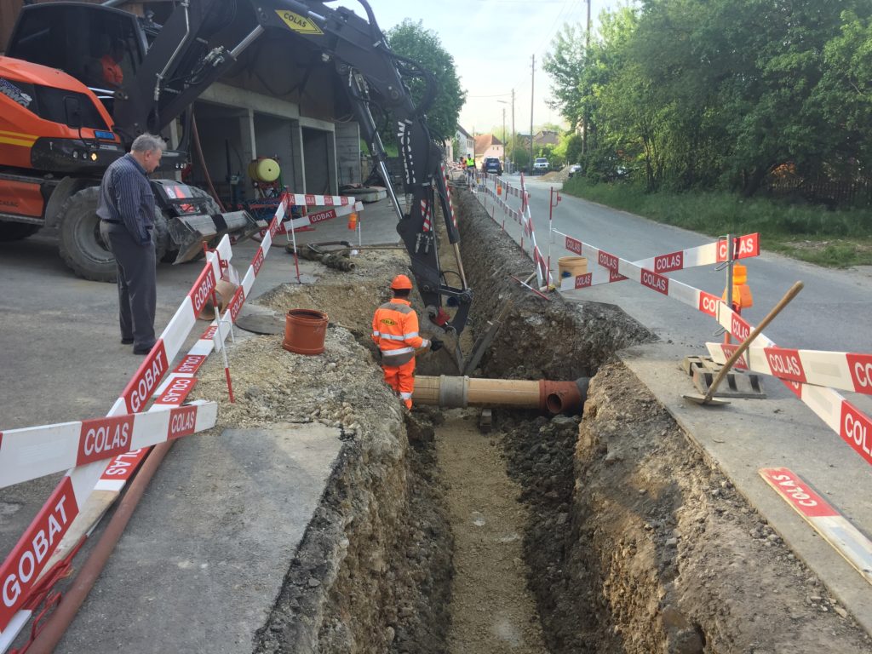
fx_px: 731
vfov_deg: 48.2
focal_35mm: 29
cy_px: 327
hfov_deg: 61.7
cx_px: 436
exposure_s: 1/286
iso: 32
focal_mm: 4.15
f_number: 2.2
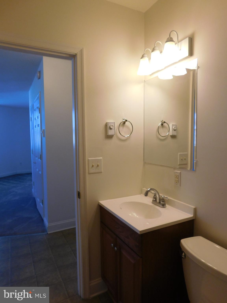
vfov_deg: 73.9
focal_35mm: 23
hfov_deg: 58.9
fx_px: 201
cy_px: 152
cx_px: 114
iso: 125
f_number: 3
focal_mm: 4
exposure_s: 1/100
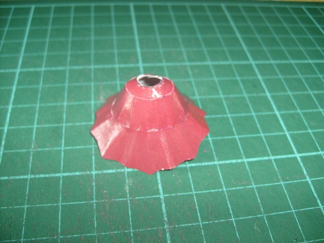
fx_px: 328
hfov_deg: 52.6
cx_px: 162
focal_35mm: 35
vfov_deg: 40.7
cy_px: 122
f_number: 2.8
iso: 100
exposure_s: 1/45
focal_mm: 5.8
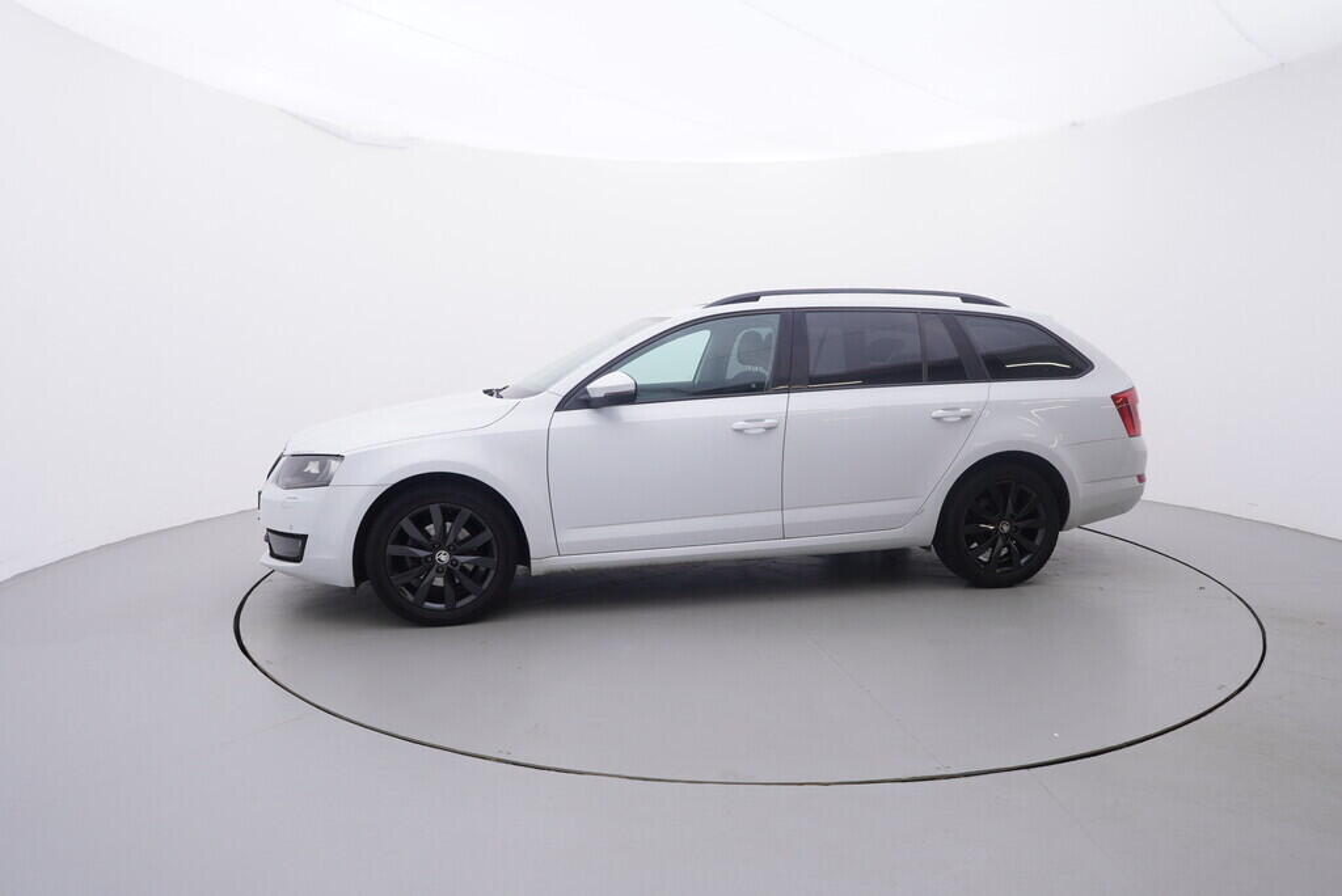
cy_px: 448
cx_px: 671
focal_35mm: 22
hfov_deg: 77.3
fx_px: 839
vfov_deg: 56.2
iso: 200
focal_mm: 15
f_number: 5
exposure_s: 1/80
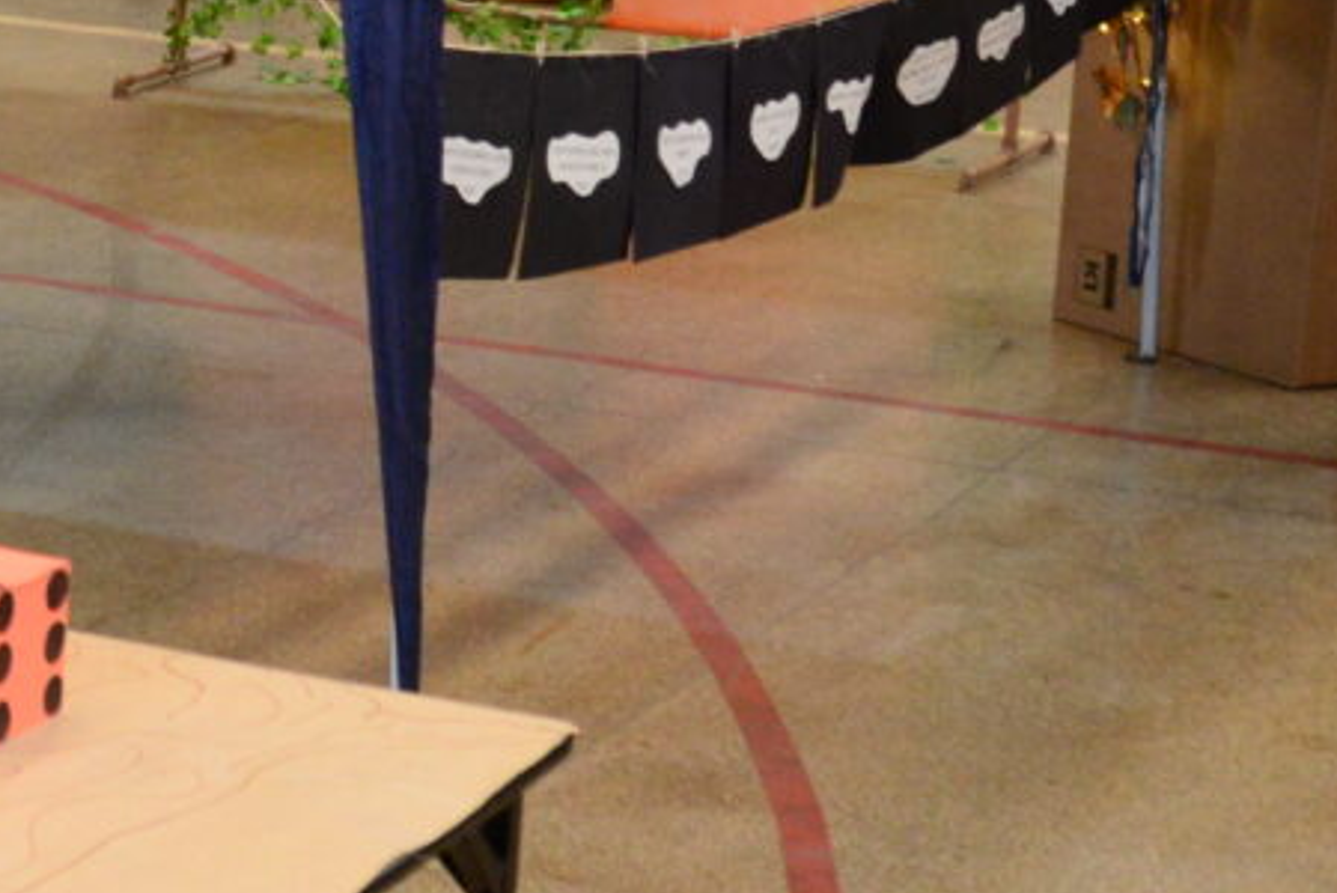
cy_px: 301
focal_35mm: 124
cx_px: -357
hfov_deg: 15.8
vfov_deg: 11.1
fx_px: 4608
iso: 2500
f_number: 4.5
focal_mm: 29
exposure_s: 1/160
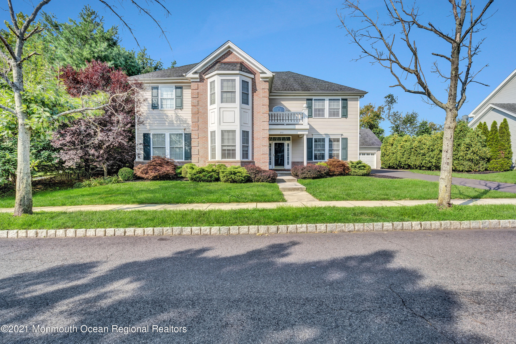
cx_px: 258
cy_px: 172
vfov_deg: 73.7
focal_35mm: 16
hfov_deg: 96.7
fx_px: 229
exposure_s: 1/25
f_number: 16
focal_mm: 16
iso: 100
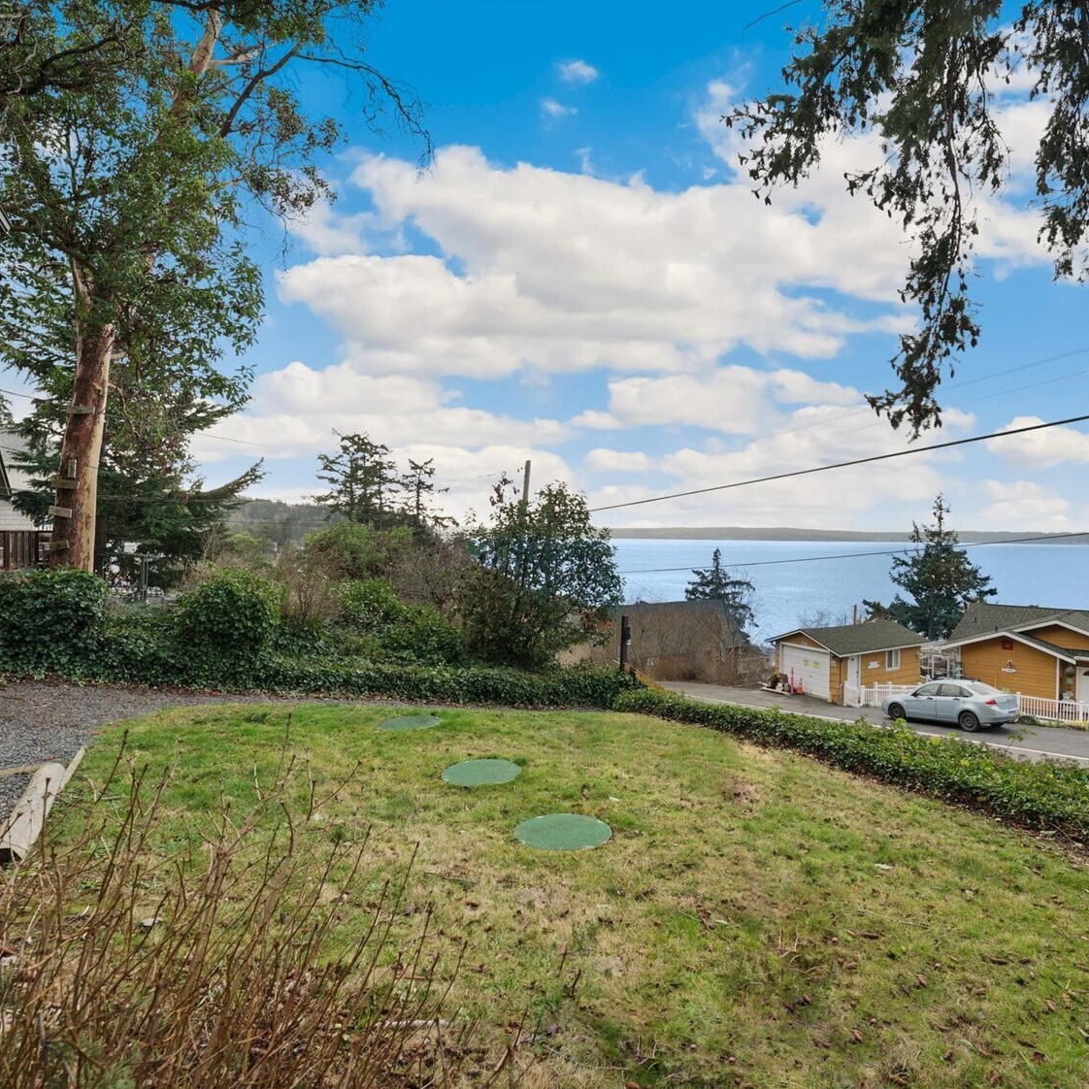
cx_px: 657
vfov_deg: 77.6
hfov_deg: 76.7
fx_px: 677
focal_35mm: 19
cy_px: 541
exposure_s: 1/100
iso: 400
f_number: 8
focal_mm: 14.8
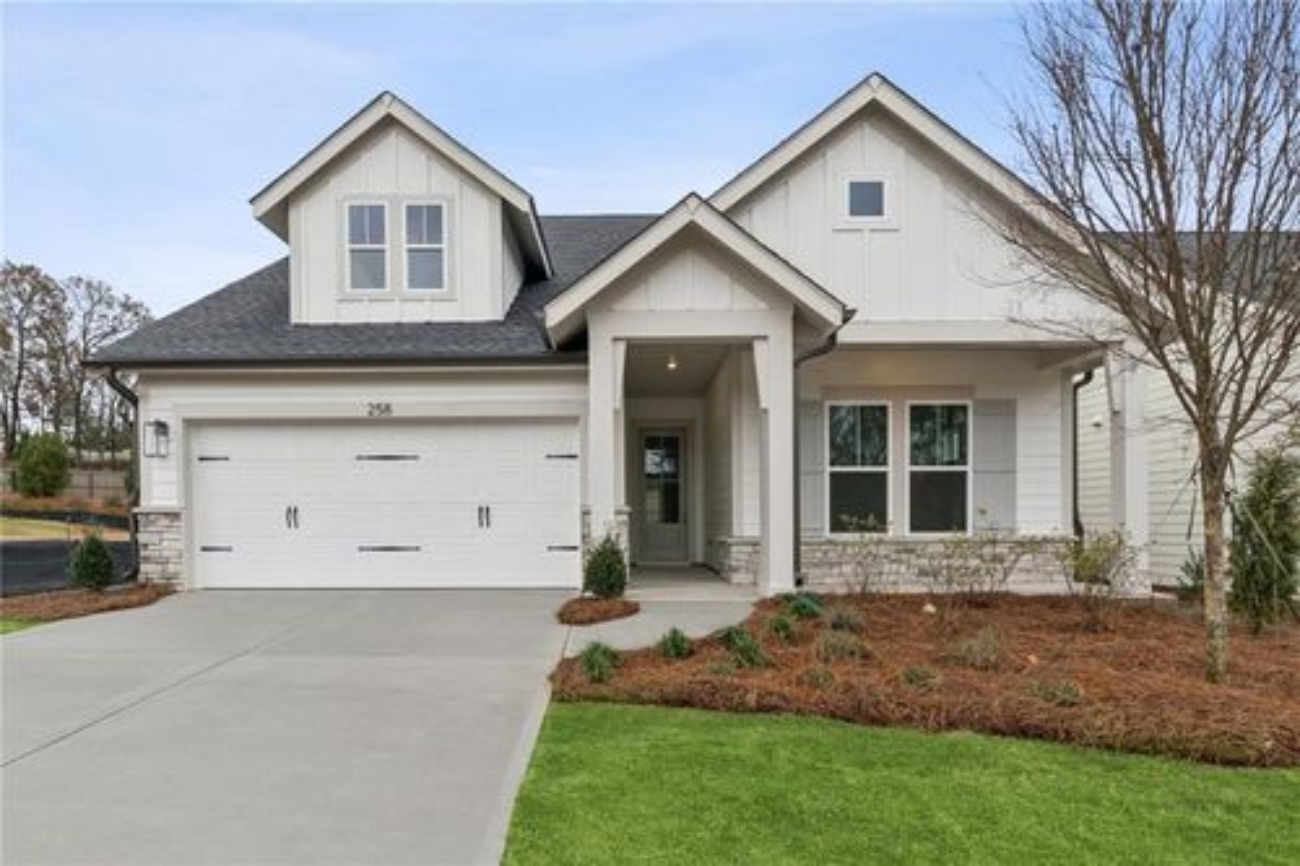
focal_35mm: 16
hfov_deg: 95.0
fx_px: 596
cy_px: 433
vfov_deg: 72.0
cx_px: 650
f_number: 8
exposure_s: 1/50
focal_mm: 11
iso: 100
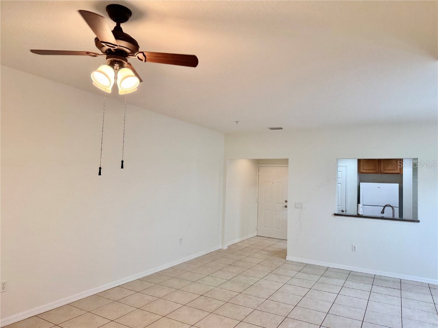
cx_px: 219
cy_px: 164
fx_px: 304
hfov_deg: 71.6
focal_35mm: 24
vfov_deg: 56.8
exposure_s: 1/122
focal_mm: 6.76
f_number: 1.78
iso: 100
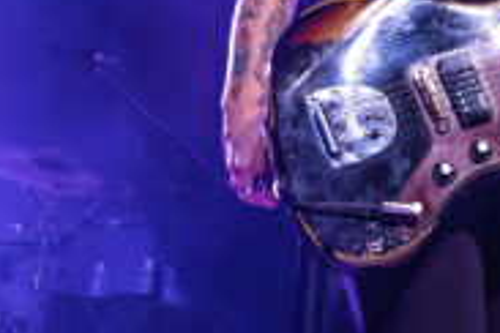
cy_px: 61
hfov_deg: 21.1
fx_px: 1167
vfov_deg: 16.1
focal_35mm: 84
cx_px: 716
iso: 2500
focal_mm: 15
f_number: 2.8
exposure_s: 1/125
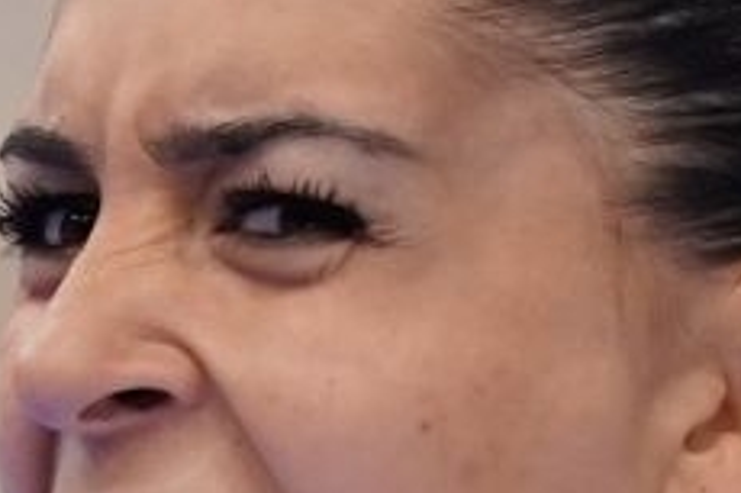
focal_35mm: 4698
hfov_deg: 0.4
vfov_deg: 0.3
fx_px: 96628
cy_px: 838
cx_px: 151
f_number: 2.8
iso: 640
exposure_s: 1/500
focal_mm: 400
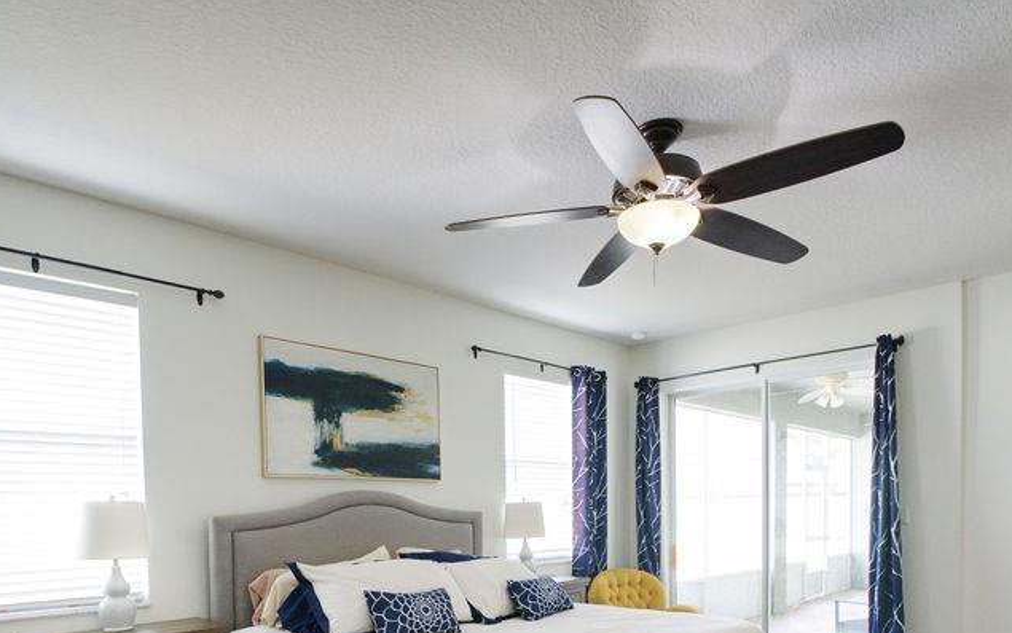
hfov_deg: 74.8
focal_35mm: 24
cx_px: 494
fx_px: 662
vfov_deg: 47.3
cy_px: 538
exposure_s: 1/125
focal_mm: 14.6
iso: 2500
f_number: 8
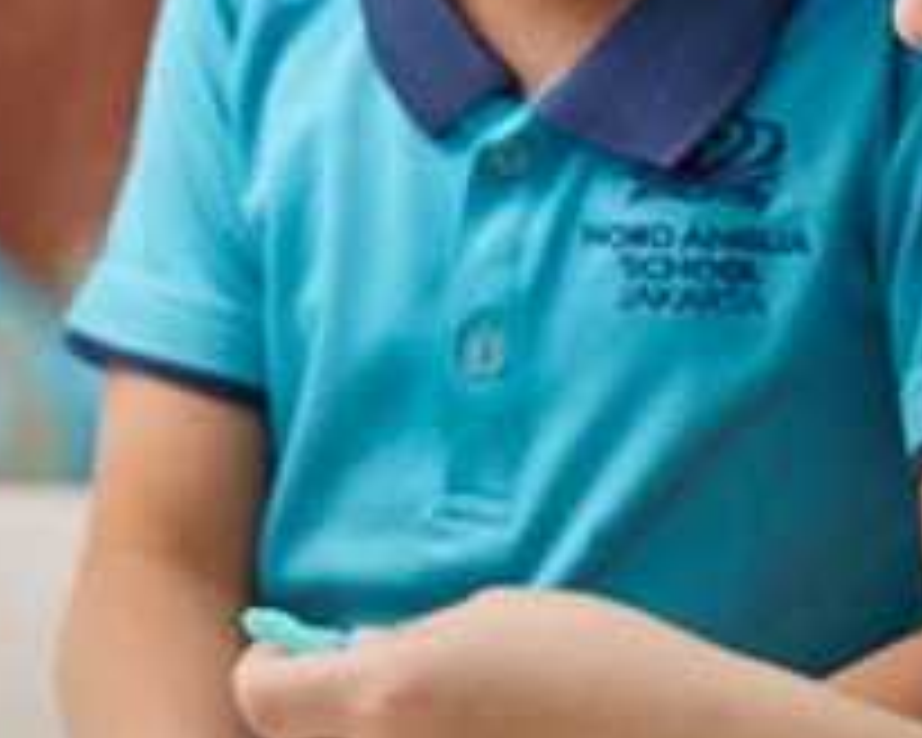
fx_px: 7941
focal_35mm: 291
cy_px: 9
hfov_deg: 6.6
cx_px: 776
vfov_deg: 5.3
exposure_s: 1/200
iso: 800
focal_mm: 77
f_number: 2.8
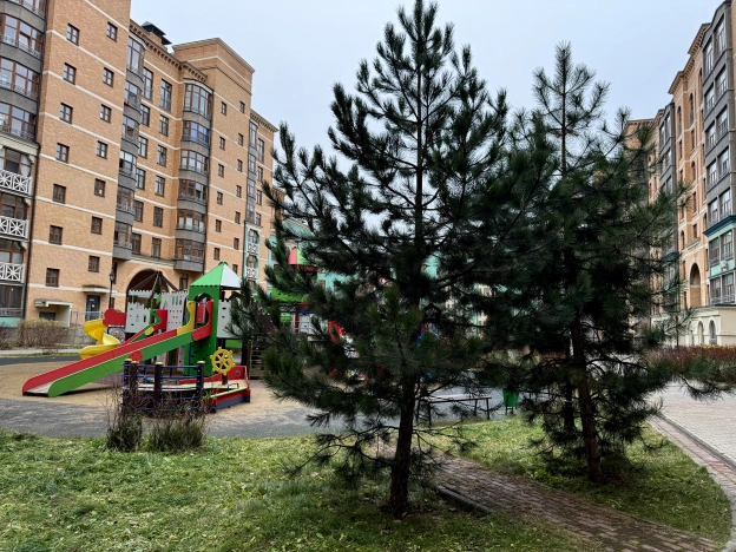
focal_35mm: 24
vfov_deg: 56.8
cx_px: 368
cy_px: 276
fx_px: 510
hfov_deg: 71.6
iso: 200
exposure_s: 1/110
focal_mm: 6.76
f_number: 1.78
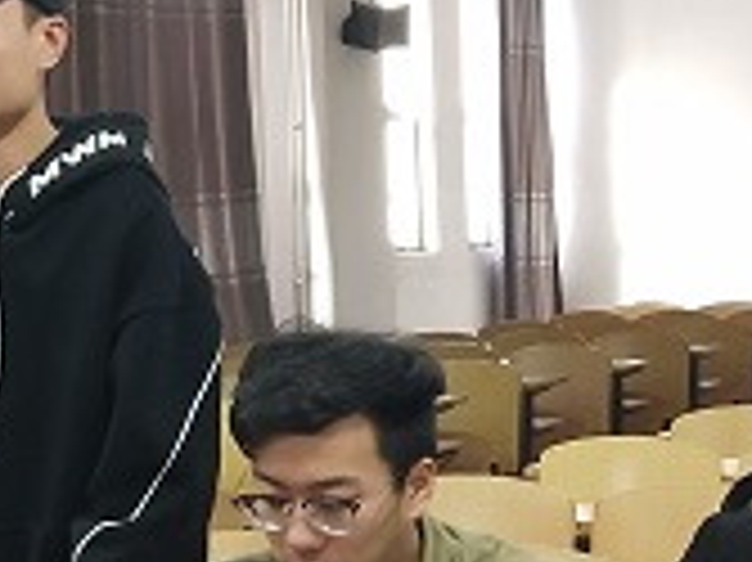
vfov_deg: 12.9
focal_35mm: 115
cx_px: 14
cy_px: 252
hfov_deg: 16.8
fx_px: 2496
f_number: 1.8
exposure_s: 1/50
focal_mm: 3.95
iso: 339
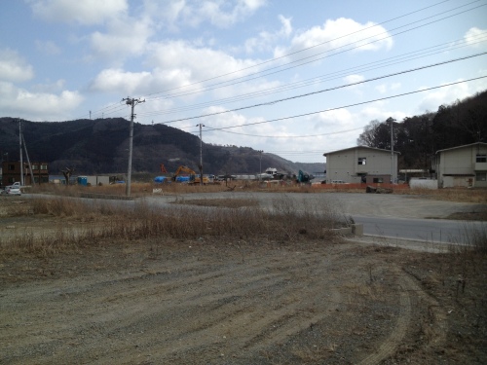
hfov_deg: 52.6
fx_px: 492
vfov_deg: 40.7
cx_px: 244
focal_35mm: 35
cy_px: 182
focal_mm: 4.28
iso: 50
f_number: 2.4
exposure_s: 1/1842
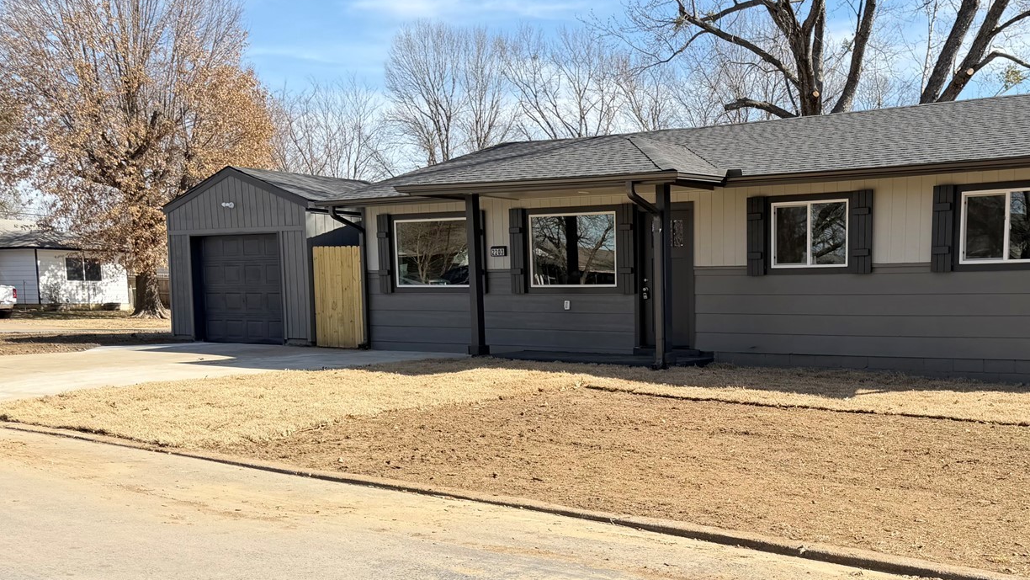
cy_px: 432
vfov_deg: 28.6
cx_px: 741
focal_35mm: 41
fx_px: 1120
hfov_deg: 48.0
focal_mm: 6.76
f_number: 1.78
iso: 80
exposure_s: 1/1361
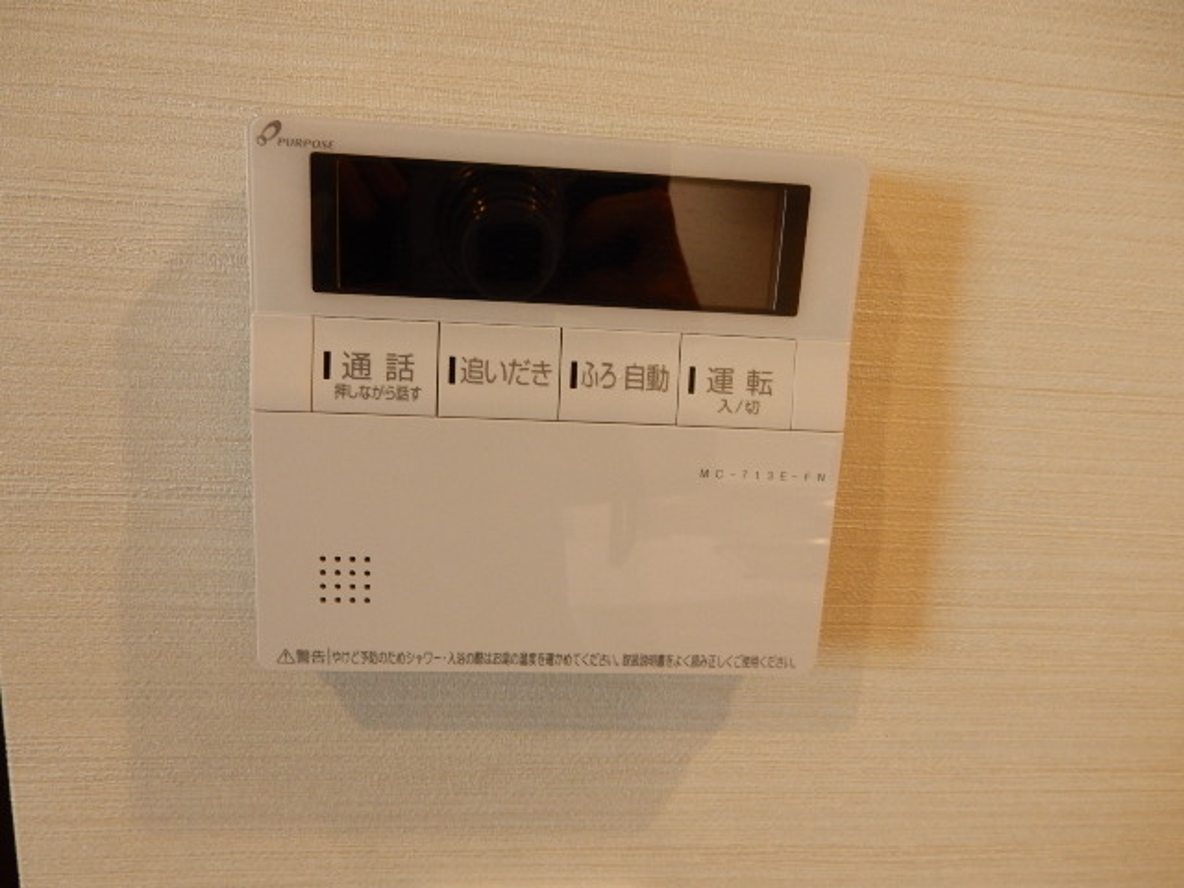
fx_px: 855
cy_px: 444
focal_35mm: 25
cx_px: 592
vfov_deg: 54.9
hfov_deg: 69.4
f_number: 3.7
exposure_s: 1/30
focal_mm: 4.5
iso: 180
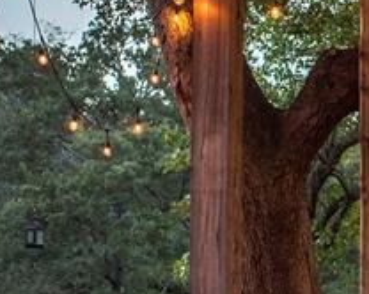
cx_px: 445
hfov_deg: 11.7
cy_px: 212
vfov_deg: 9.5
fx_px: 1768
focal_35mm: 162
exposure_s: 1/60
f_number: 2.8
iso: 320
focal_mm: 35
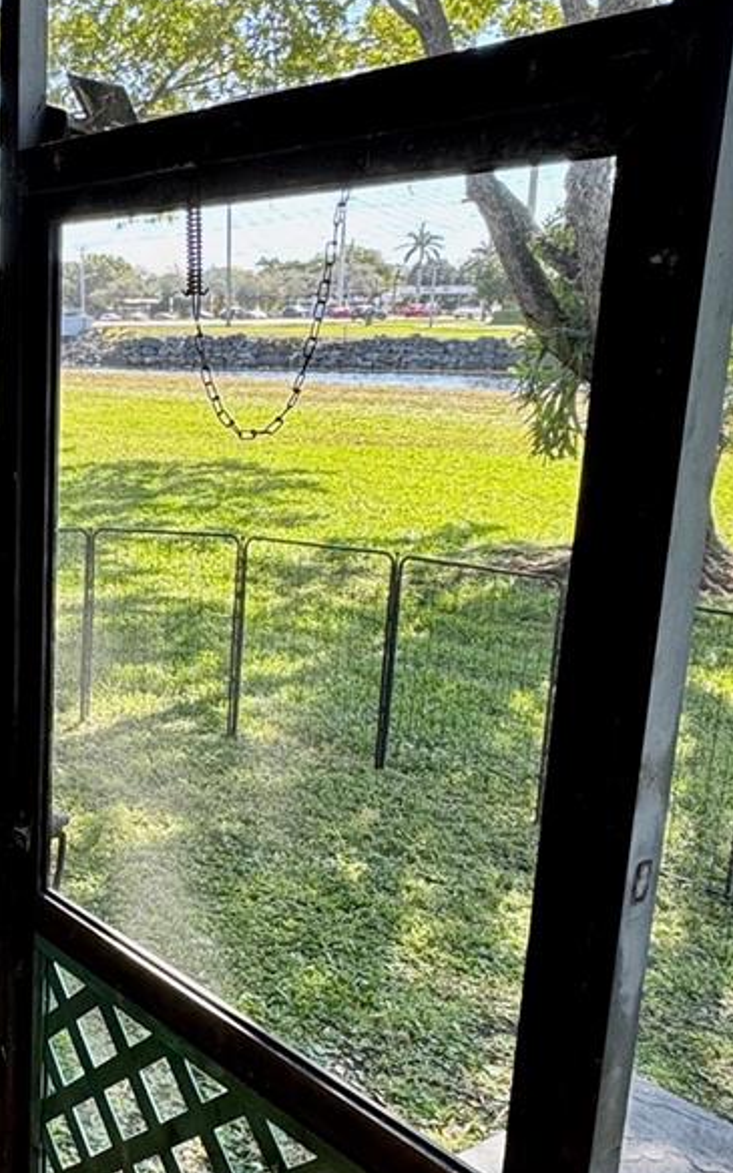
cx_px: -100
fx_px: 1247
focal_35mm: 39
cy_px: 584
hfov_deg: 29.2
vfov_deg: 50.4
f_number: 2.2
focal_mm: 2.22
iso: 40
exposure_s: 1/99
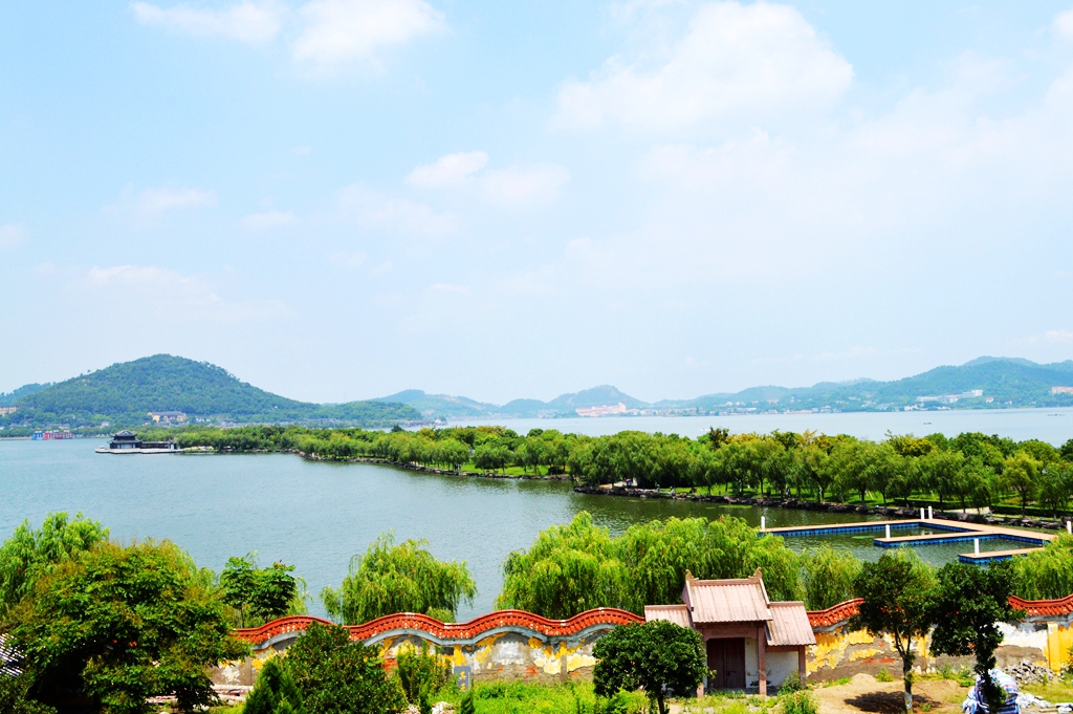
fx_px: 1072
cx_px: 536
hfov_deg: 53.2
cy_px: 357
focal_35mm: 36
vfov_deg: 36.8
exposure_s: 1/500
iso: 400
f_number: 11
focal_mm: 24
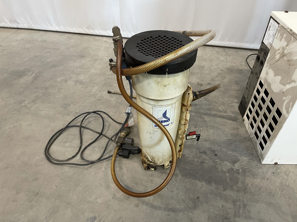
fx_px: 223
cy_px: 111
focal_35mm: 26
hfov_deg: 67.3
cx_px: 148
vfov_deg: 53.1
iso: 400
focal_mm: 5.1
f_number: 1.6
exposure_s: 1/50
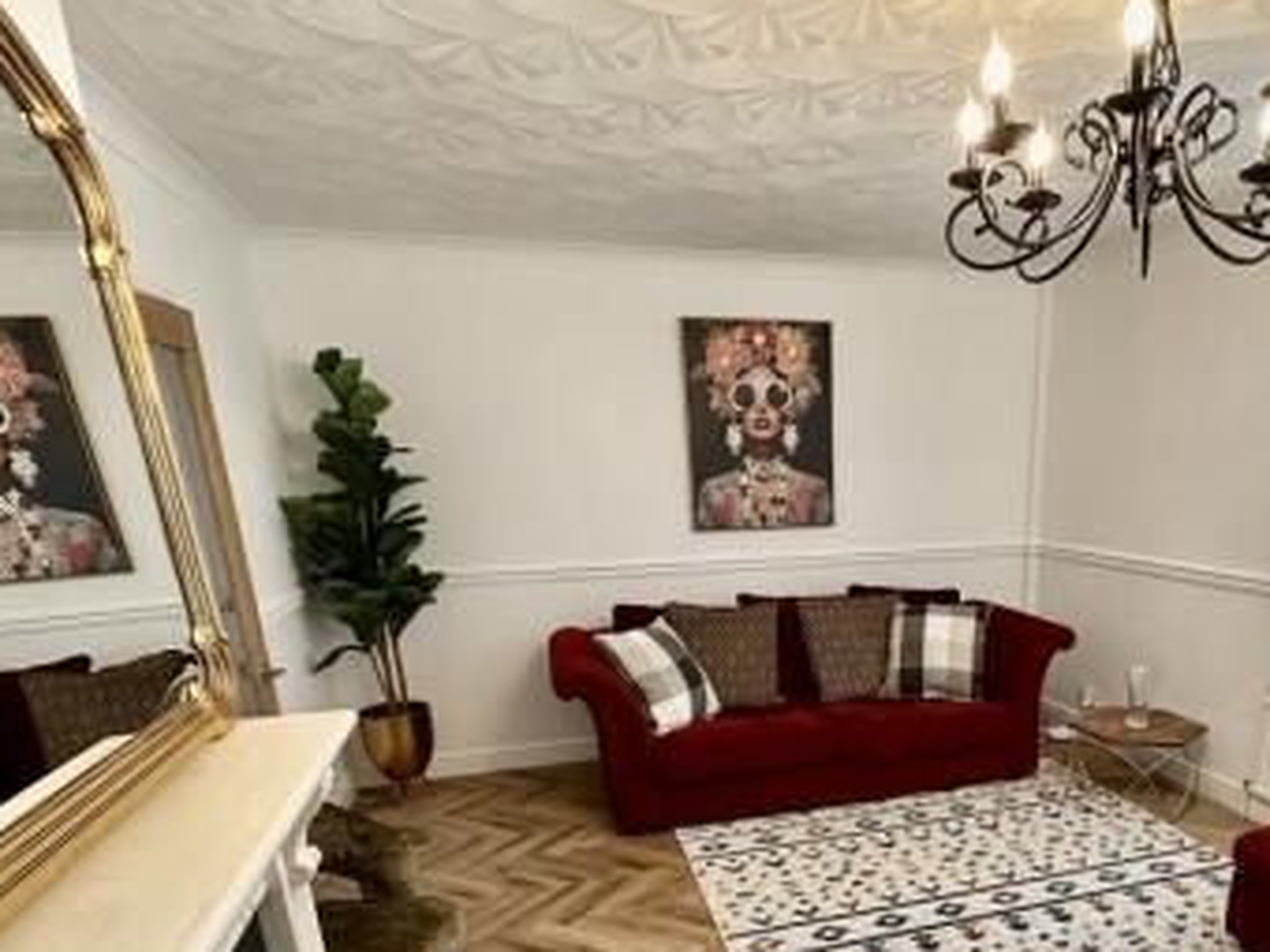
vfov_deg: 53.6
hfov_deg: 69.7
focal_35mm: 24
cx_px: 839
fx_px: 881
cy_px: 741
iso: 320
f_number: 2.2
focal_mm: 2.22
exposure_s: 1/100
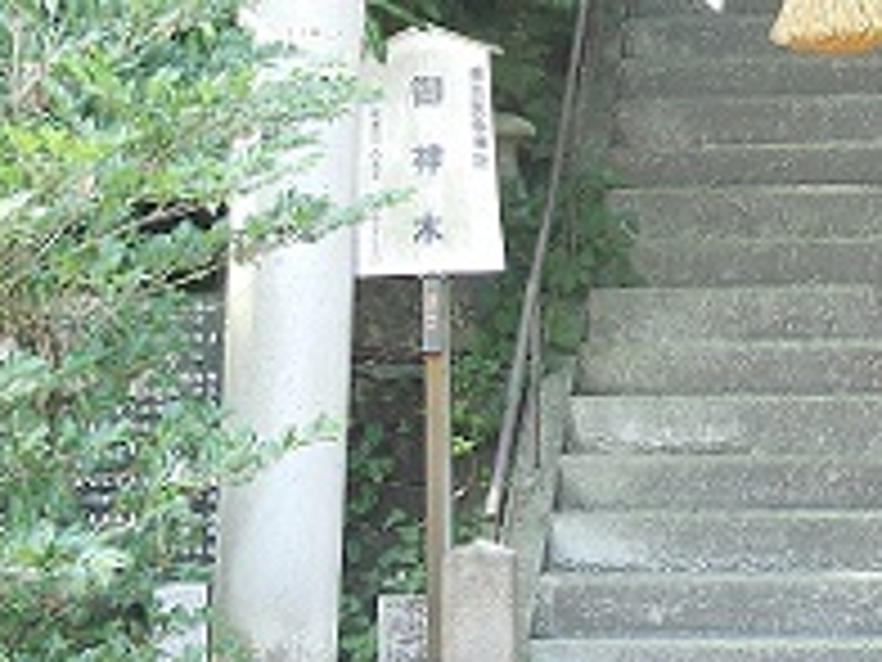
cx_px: 788
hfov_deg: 11.0
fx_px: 4561
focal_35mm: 179
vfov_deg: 8.3
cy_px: 32
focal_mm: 10.7
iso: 125
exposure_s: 1/30
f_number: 4.2
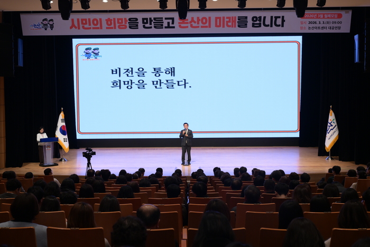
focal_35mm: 45
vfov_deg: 29.9
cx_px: 185
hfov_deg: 43.6
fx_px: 463
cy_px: 124
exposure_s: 1/200
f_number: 5.6
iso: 1000
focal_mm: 45
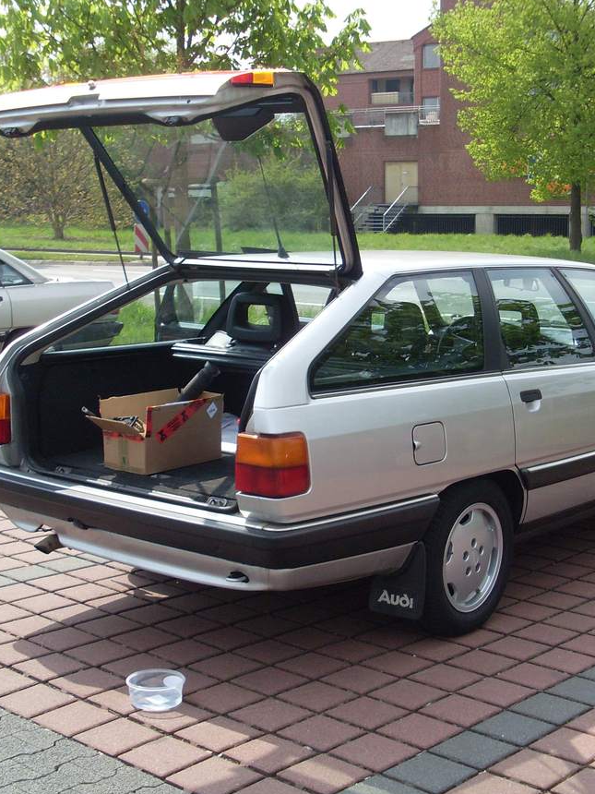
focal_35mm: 53
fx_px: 1215
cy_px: 386
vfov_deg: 36.2
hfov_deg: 27.3
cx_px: 411
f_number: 7.7
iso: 80
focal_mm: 6.3
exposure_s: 1/180
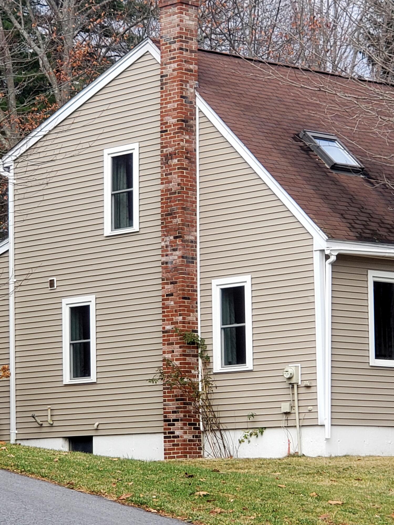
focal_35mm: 52
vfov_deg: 36.8
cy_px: 262
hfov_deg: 28.0
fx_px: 789
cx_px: 197
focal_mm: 6
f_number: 2.4
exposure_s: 1/246
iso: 32
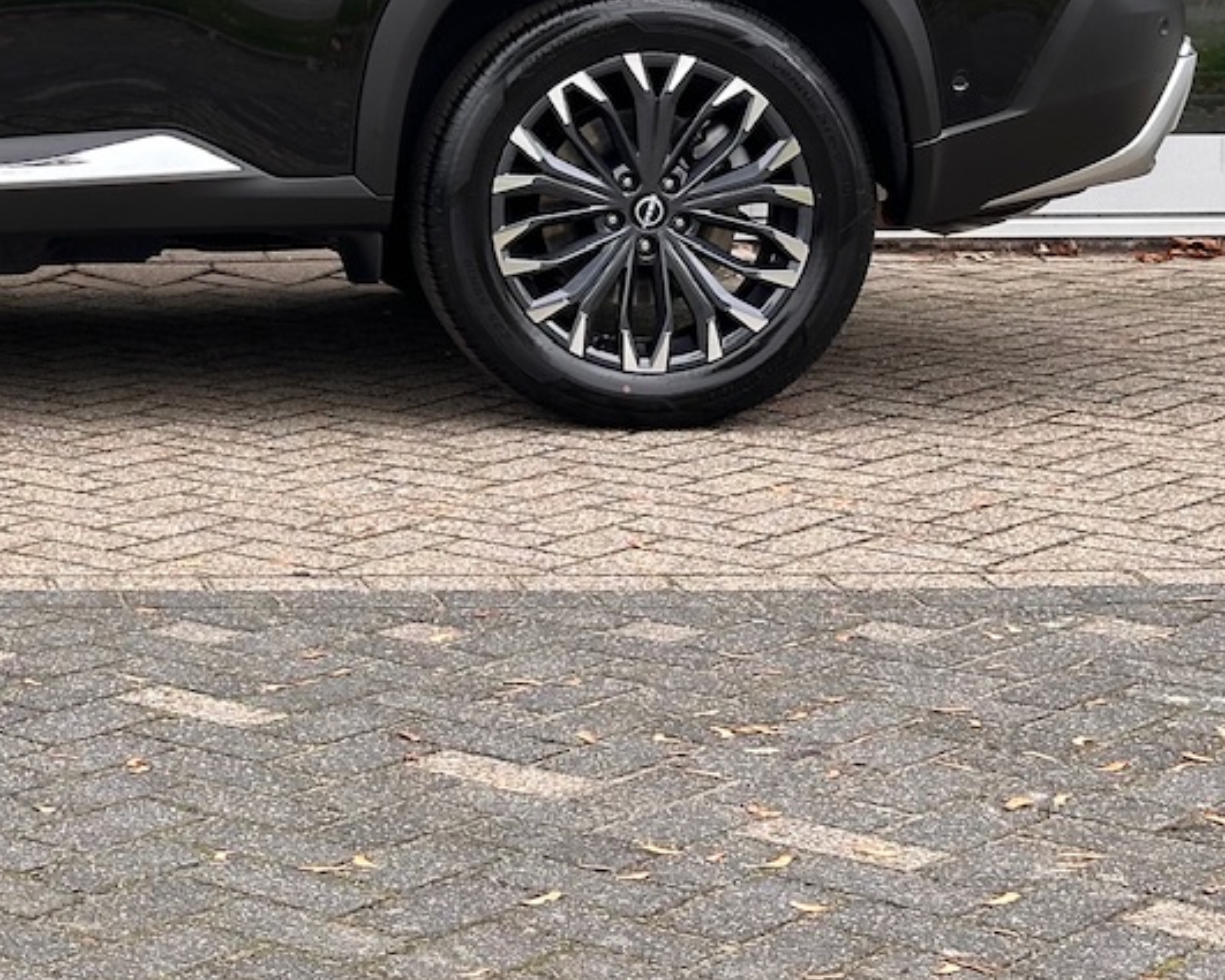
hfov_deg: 16.4
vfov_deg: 13.5
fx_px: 4098
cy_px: 51
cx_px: -161
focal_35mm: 113
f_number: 1.78
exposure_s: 1/234
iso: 64
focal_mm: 6.86
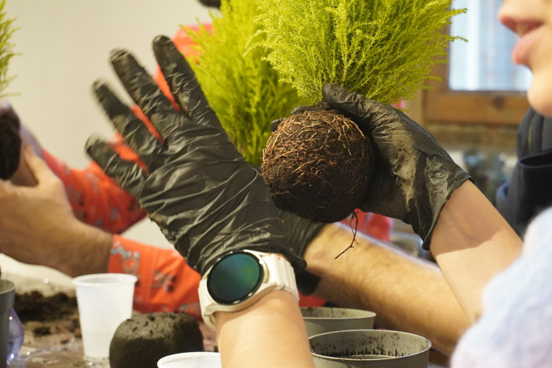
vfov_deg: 18.2
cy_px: 184
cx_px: 276
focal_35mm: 75
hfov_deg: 27.0
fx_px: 1150
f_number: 5.6
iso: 6400
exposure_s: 1/40
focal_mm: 50
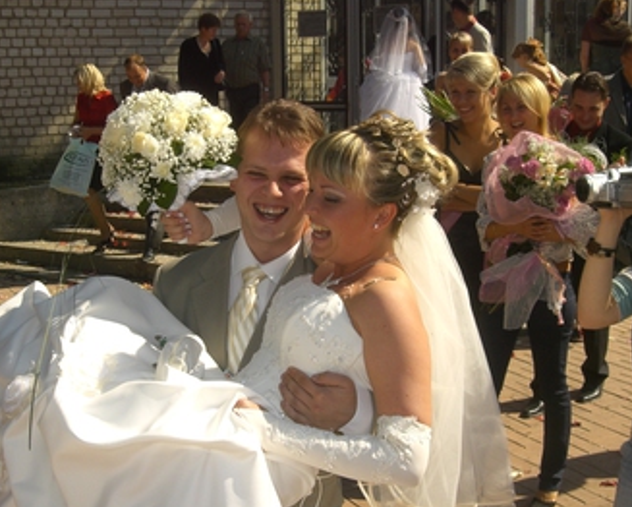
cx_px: 259
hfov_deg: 36.5
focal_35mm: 51
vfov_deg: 29.7
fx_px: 955
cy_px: 279
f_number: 4.4
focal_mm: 6.3
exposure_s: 1/800
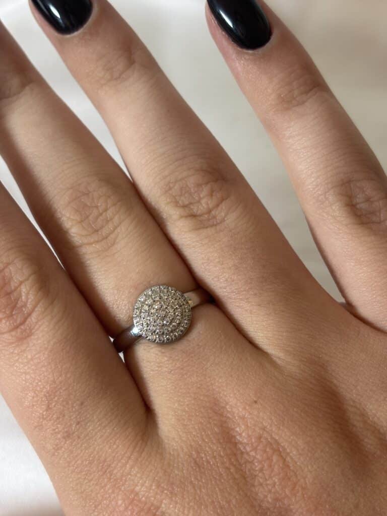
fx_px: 775
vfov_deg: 36.8
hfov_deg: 28.0
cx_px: 194
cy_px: 258
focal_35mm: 52
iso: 32
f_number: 1.6
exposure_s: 1/50
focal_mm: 5.96
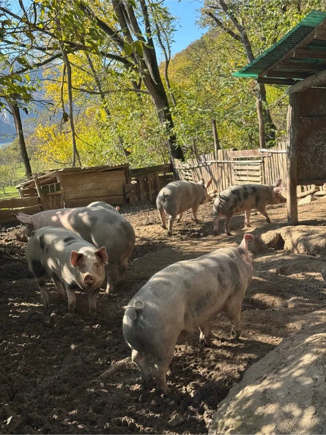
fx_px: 603
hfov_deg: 30.3
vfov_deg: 39.7
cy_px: 218
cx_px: 163
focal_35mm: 48
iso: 64
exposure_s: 1/1043
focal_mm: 6.76
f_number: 1.78
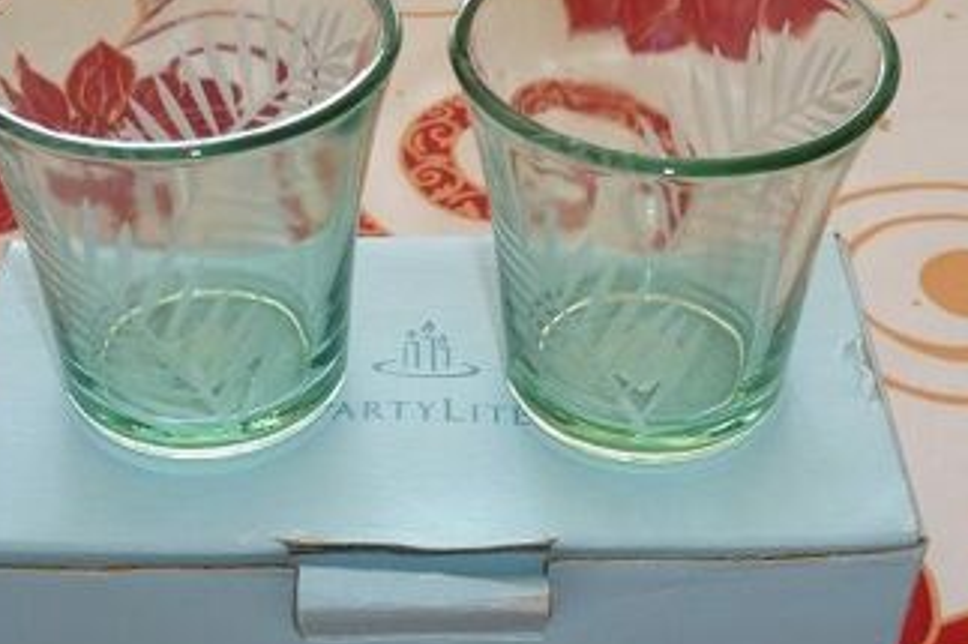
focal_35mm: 65
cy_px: 365
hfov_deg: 31.0
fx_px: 1747
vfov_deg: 20.9
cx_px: 444
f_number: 3.3
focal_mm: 7.5
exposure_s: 1/30
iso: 125
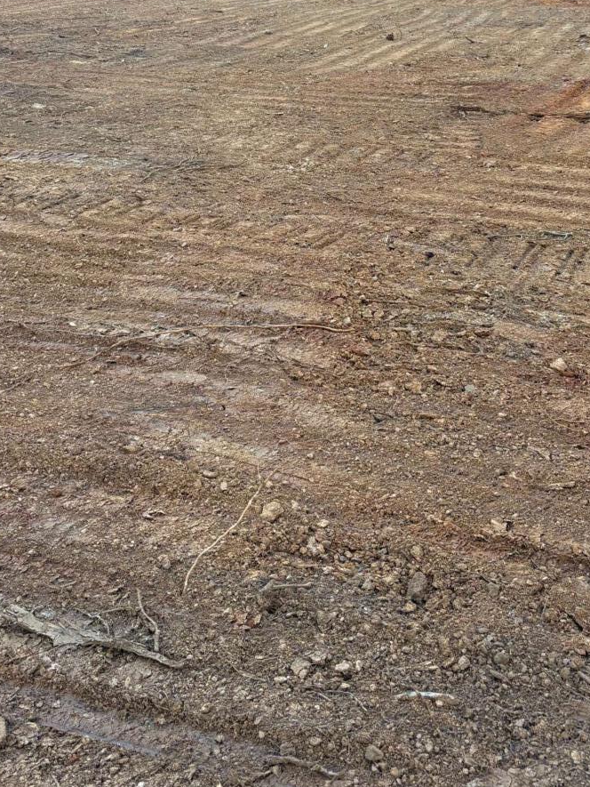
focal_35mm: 47
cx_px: 351
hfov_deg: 30.8
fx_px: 1068
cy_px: 157
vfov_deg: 38.9
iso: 80
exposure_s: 1/138
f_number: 1.6
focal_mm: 5.96
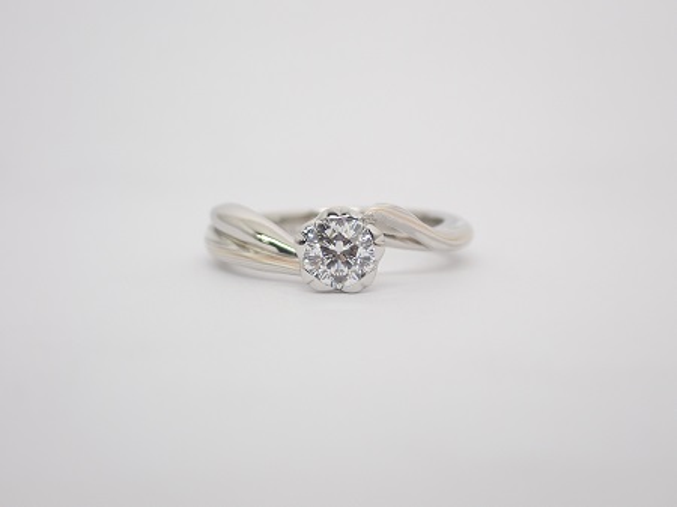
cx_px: 338
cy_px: 254
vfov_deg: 18.0
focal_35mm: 82
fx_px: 1603
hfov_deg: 23.8
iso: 200
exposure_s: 1/125
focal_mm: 14.62
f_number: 4.3
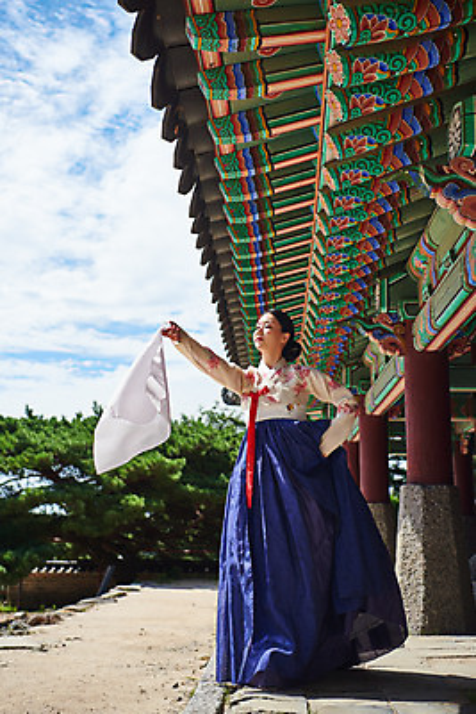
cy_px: 357
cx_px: 238
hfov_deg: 35.1
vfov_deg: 50.7
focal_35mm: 38
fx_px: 753
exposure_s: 1/3200
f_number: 2.8
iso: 100
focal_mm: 38
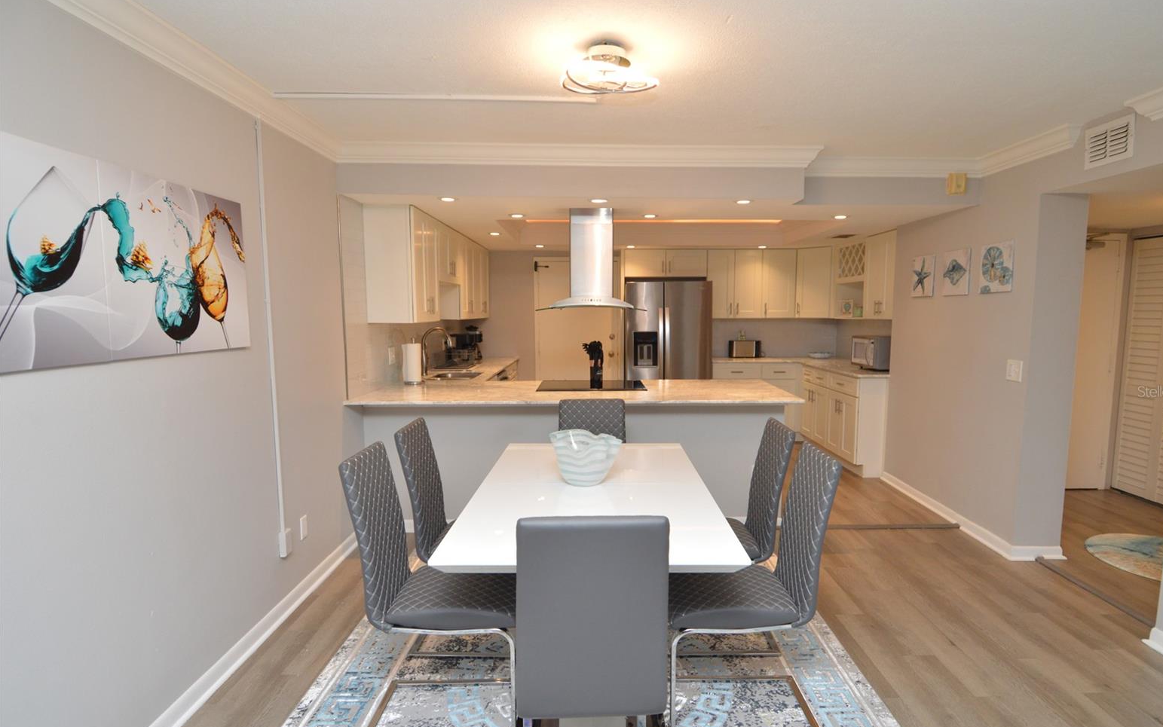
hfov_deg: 88.0
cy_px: 391
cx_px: 601
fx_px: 602
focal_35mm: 19
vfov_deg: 62.2
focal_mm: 12
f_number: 4
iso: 500
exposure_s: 1/60
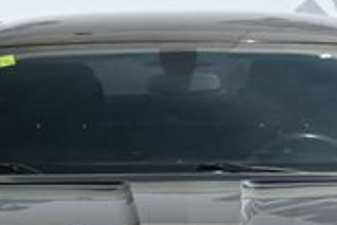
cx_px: 181
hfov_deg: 8.2
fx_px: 2342
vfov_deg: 5.5
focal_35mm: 250
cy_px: 289
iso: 110
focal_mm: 48
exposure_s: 1/250
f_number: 6
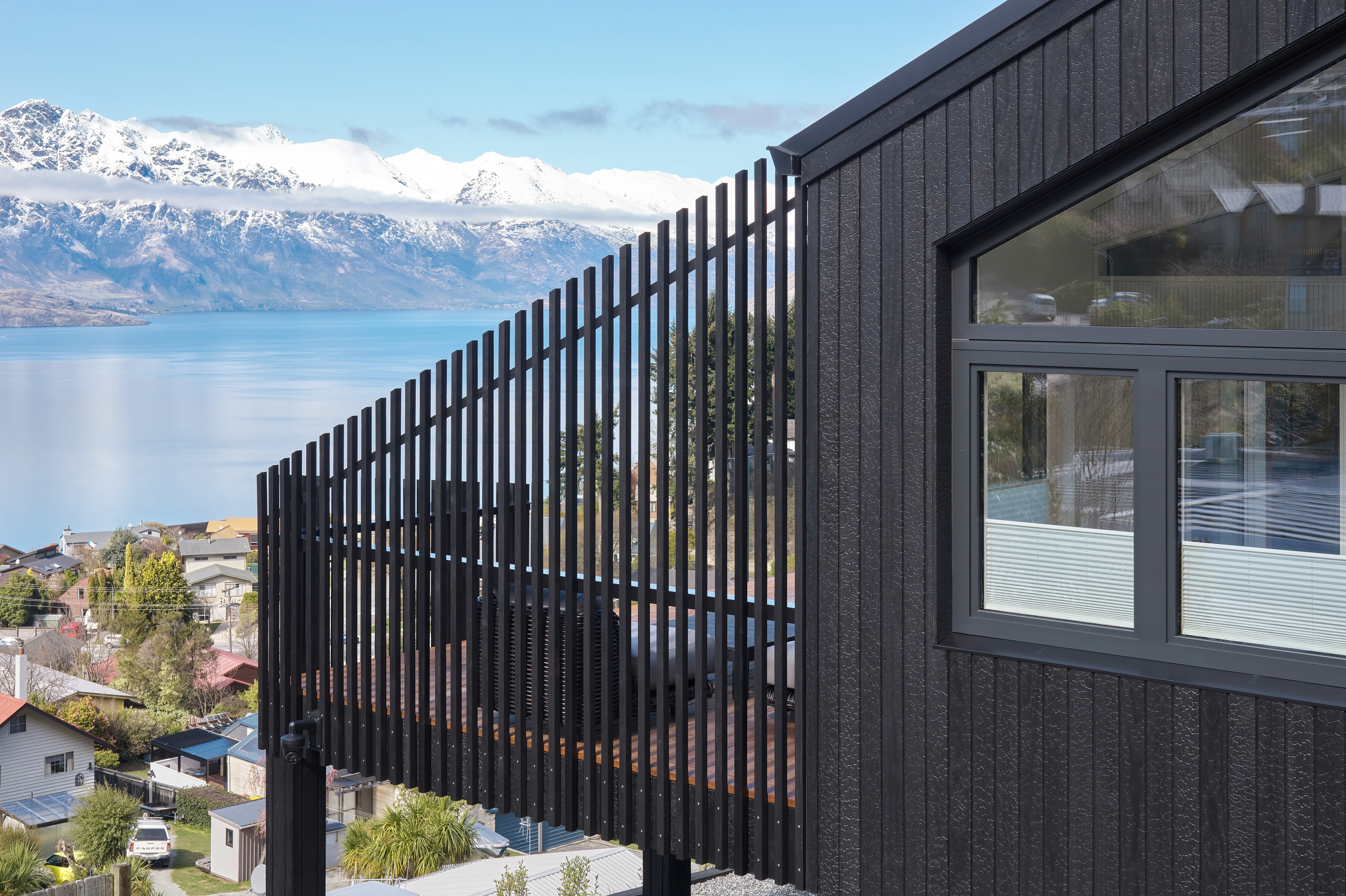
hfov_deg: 39.6
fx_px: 1869
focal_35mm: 50
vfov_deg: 27.0
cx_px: 673
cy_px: 448
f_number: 8
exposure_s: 1/800
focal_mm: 50
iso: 800
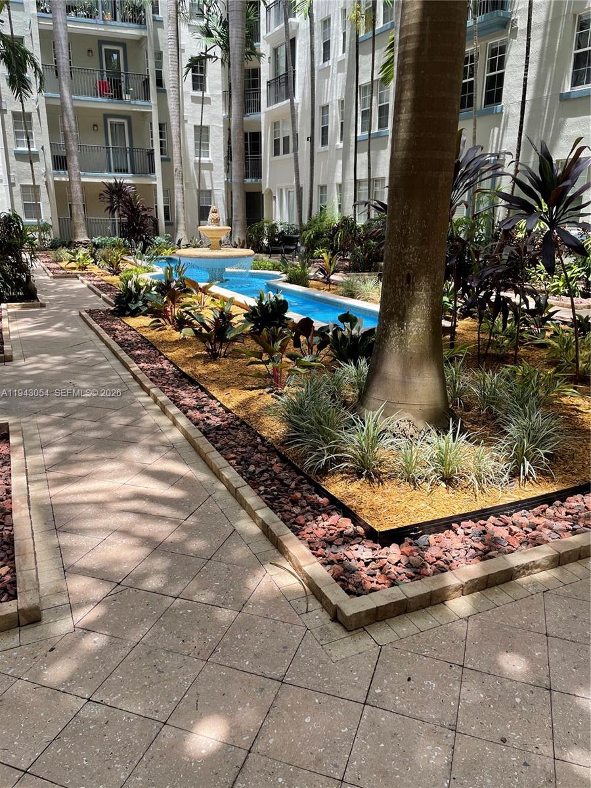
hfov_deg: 53.1
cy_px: 394
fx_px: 592
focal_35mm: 26
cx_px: 296
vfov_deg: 67.3
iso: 32
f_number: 1.6
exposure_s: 1/626
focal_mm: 4.2
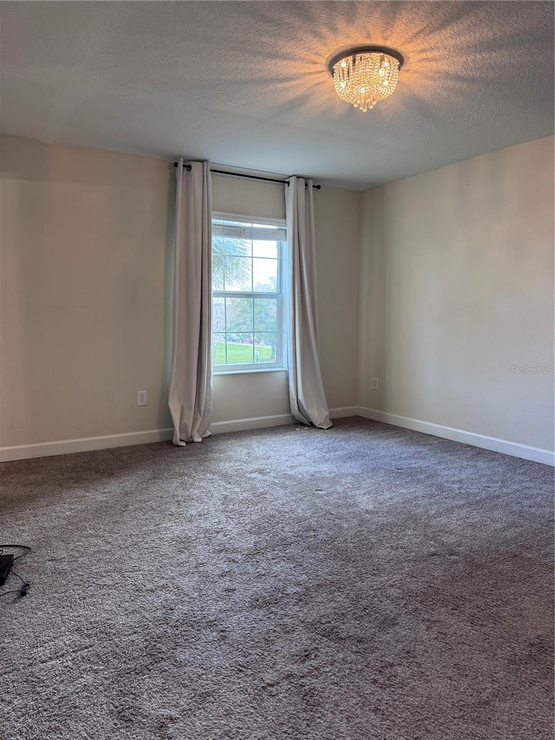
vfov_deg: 71.6
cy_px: 370
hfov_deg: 56.8
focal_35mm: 24
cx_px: 278
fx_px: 513
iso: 125
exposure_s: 1/60
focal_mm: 6.76
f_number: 1.78
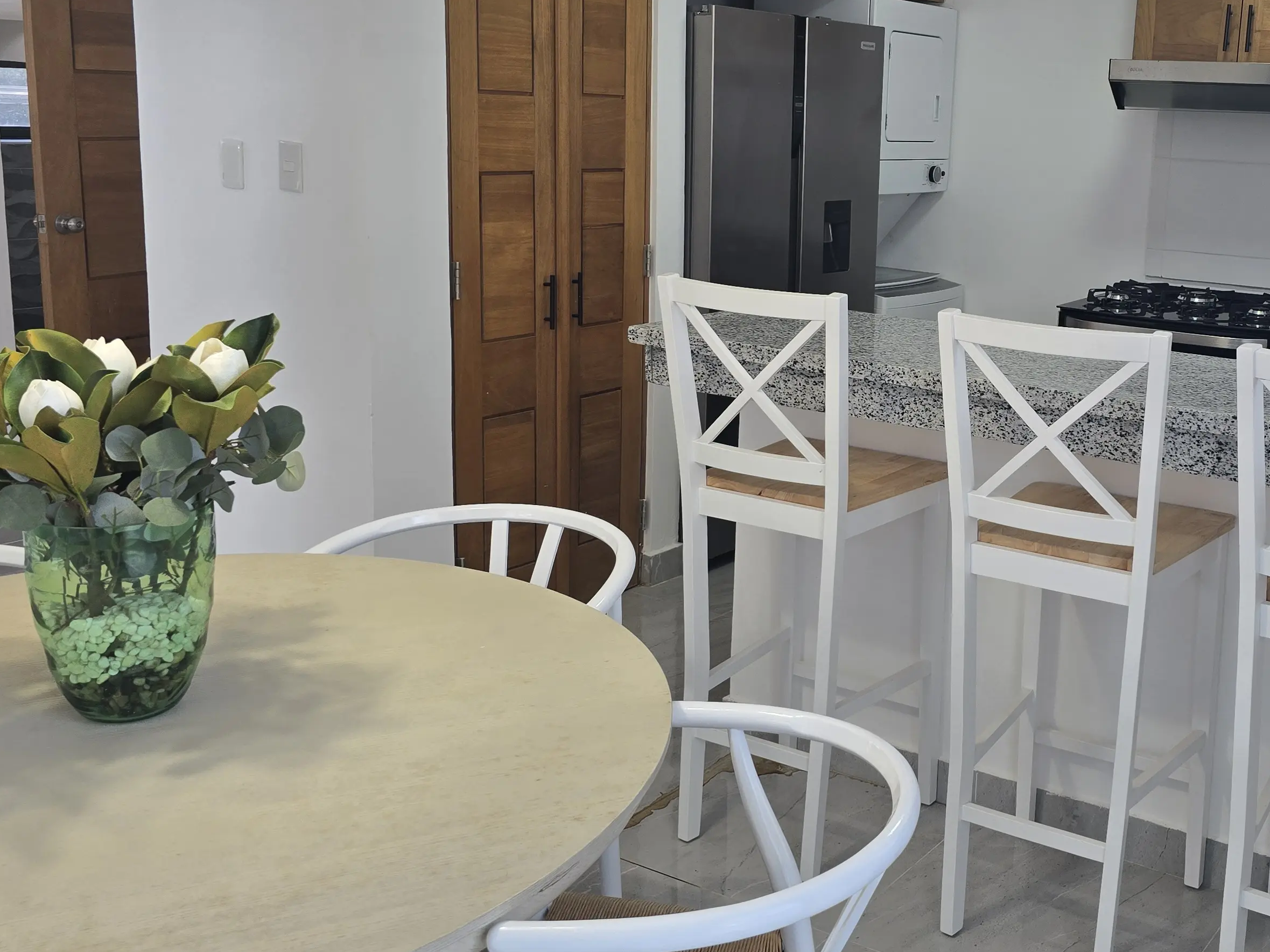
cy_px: 391
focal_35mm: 39
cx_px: 952
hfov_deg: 46.2
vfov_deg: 36.7
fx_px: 1431
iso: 40
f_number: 1.7
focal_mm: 6.3
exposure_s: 1/120
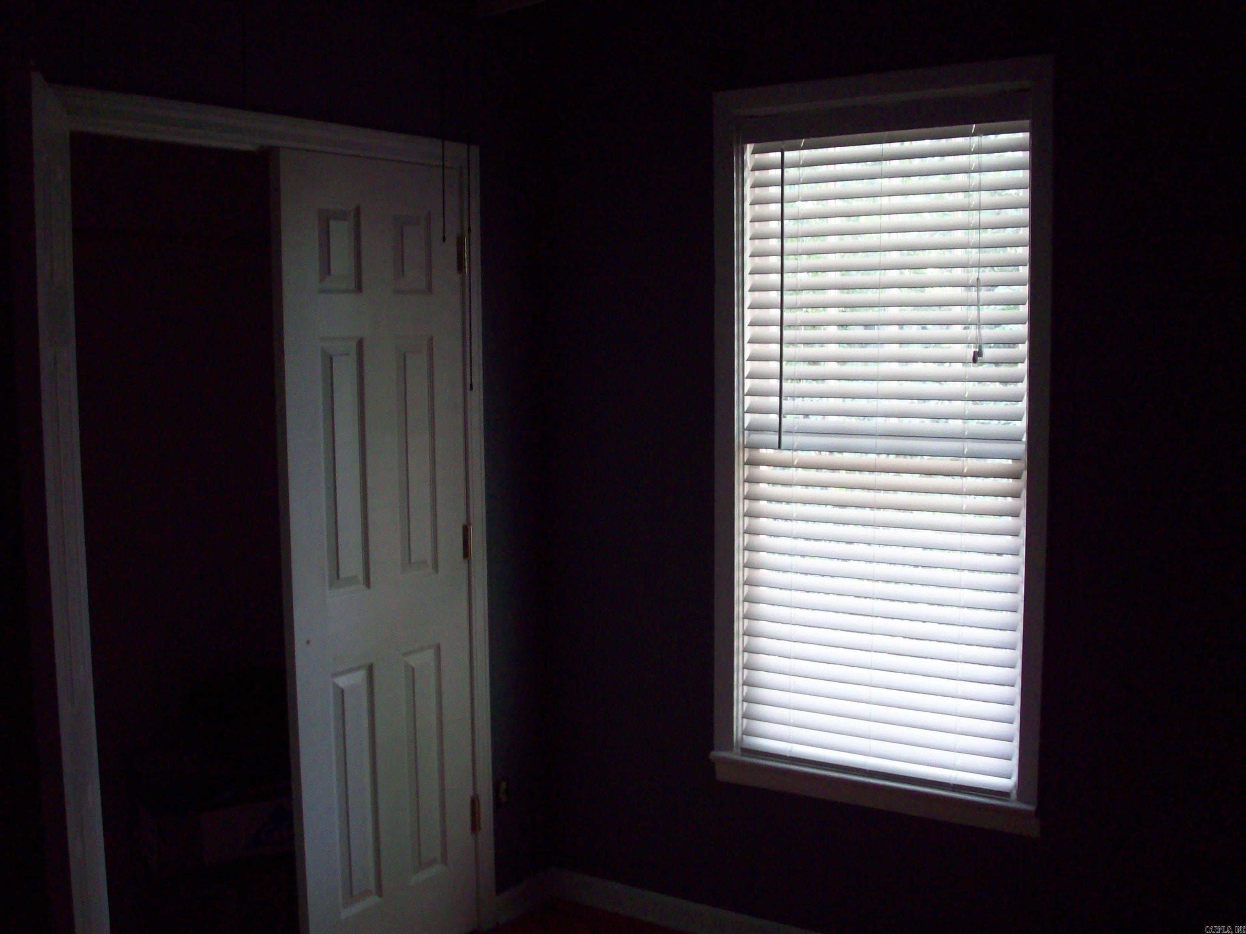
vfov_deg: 38.7
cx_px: 623
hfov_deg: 50.1
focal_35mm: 37
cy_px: 467
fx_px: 1332
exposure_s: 1/32.5
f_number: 2.8
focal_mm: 6.2
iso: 160
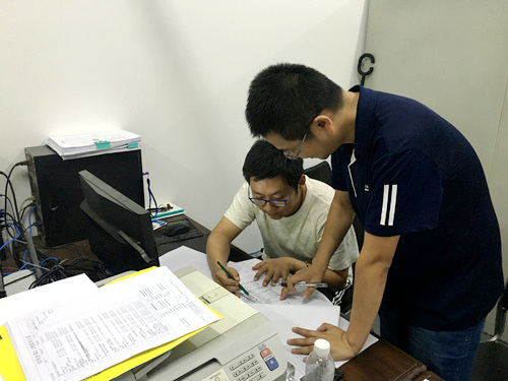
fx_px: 426
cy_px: 190
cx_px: 254
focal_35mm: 29
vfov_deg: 48.2
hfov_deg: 61.7
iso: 200
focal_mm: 4.15
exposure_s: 1/17
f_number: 2.2
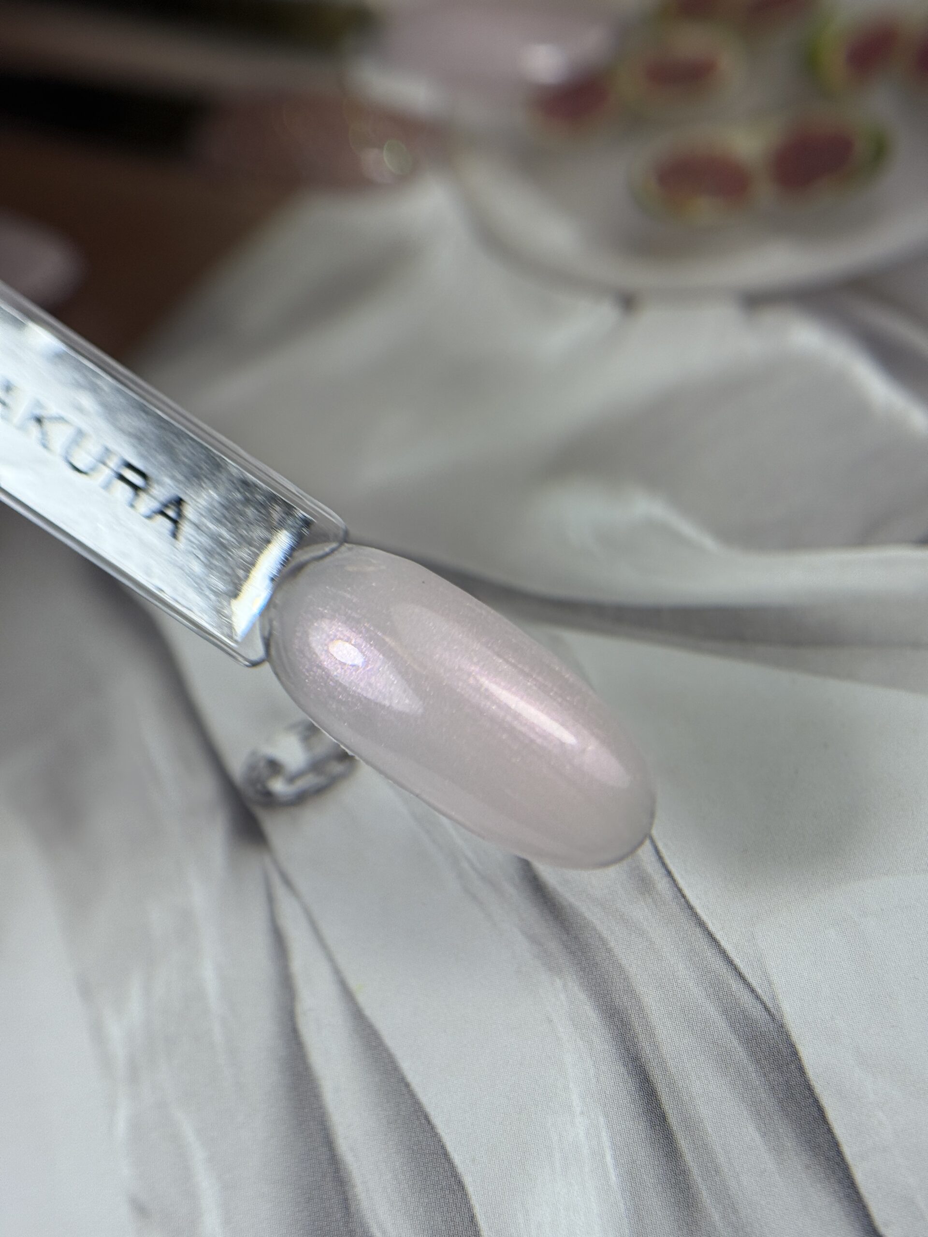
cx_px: 464
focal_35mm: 48
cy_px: 618
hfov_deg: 30.3
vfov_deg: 39.7
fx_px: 1716
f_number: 1.78
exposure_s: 1/1838
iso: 64
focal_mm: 6.76
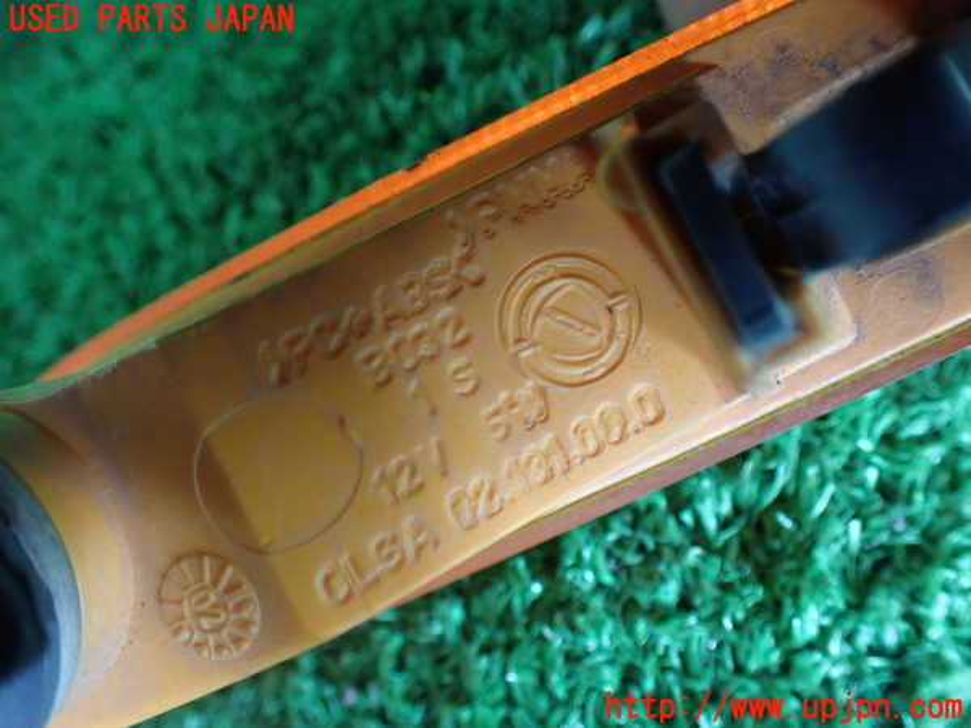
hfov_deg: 60.0
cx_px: 486
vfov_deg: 46.8
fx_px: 842
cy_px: 364
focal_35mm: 30
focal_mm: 5.4
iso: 800
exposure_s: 1/50
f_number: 2.3
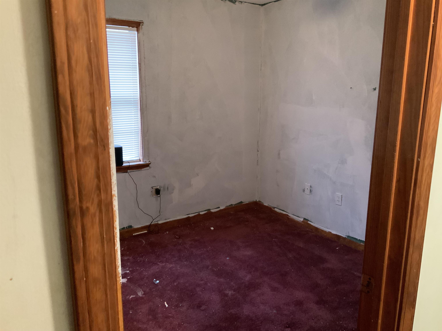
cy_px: 166
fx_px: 370
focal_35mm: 29
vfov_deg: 48.2
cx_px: 221
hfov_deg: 61.7
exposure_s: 1/30
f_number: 1.8
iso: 320
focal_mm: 3
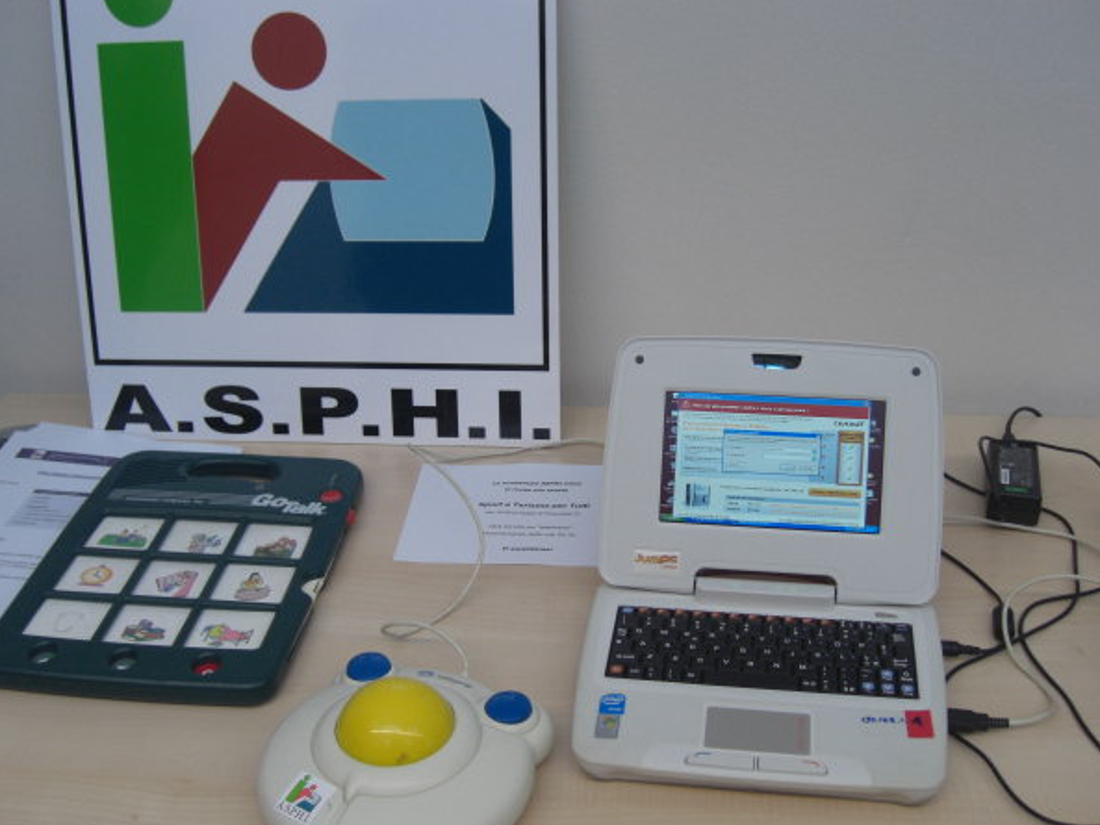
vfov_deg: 35.1
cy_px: 421
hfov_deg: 45.8
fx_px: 1303
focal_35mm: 41
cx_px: 542
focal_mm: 7.9
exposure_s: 1/60
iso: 200
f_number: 2.8
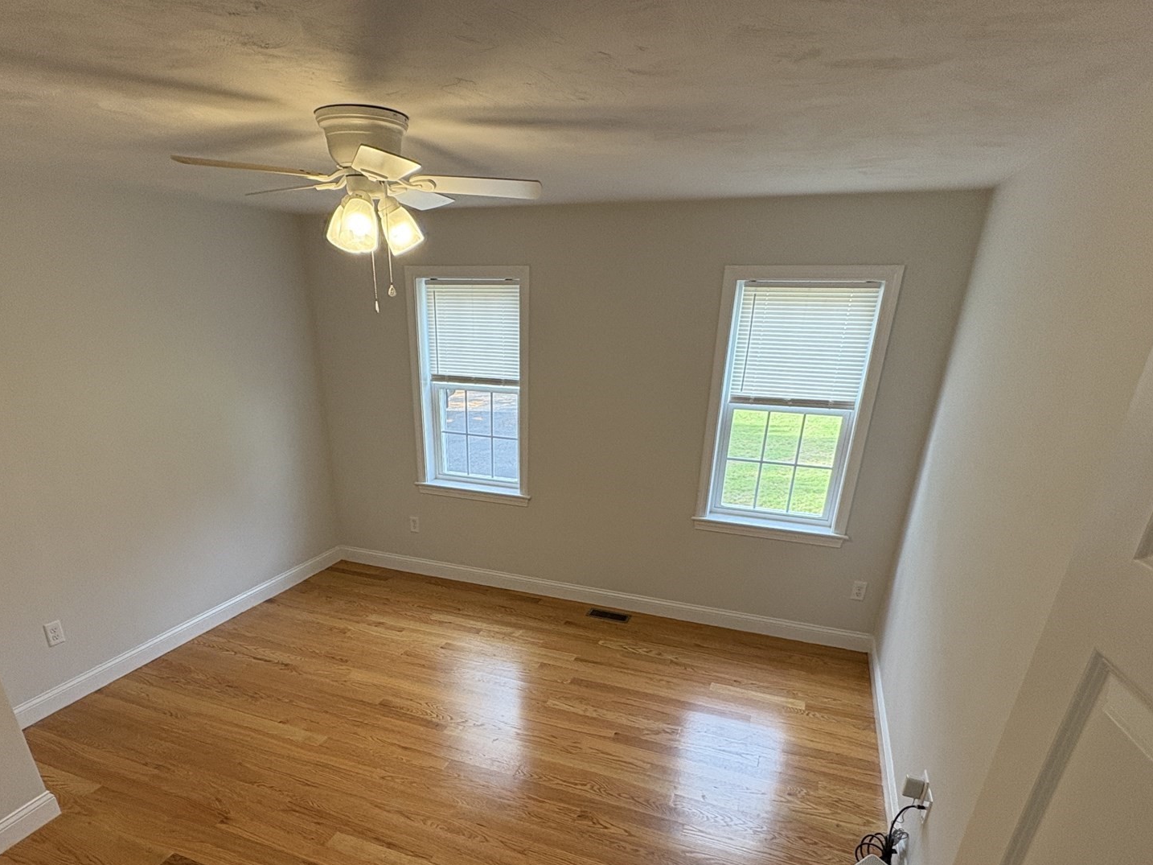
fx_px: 666
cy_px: 605
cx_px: 538
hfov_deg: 81.6
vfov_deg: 63.5
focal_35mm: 20
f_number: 2.2
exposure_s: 1/120
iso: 200
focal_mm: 2.22
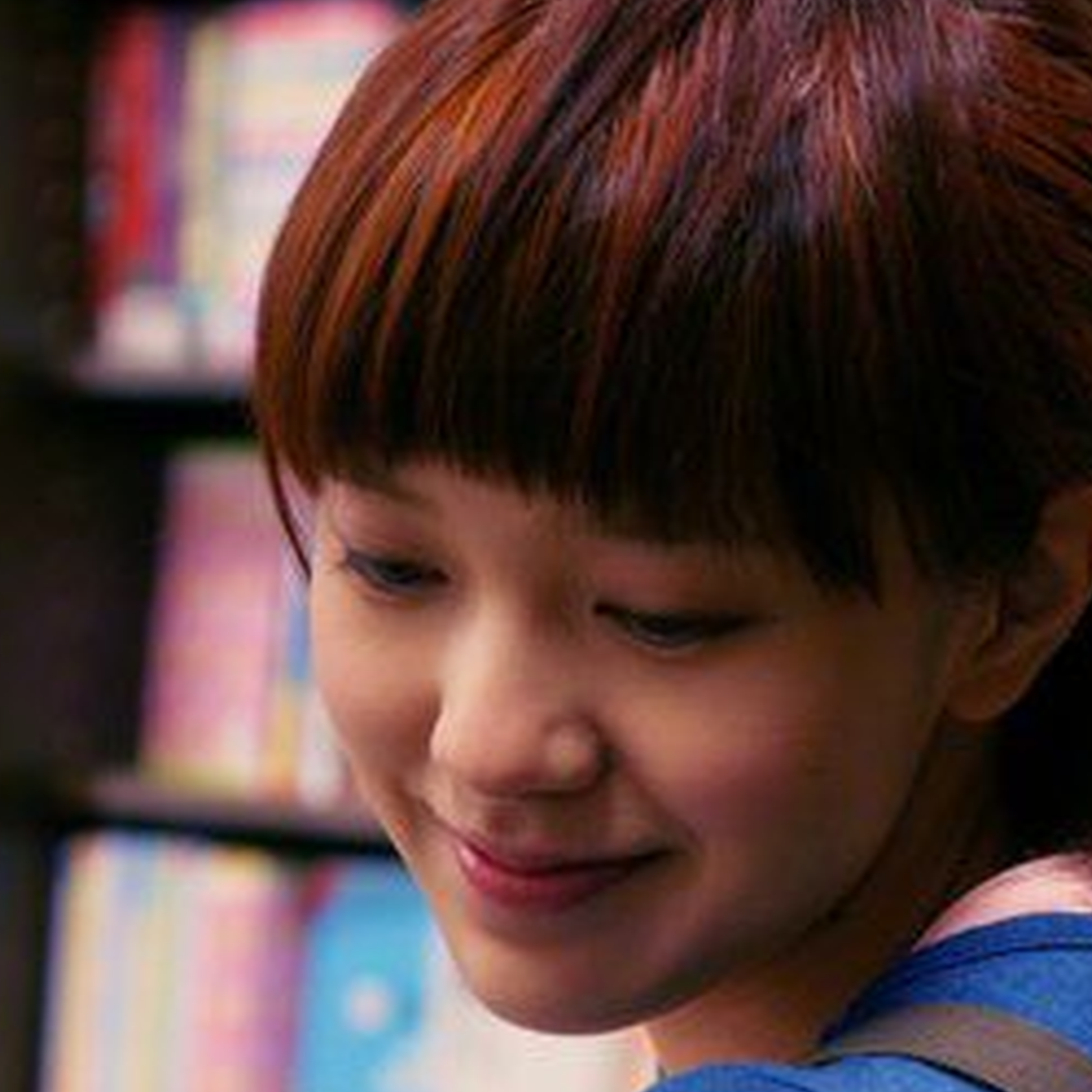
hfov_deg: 9.5
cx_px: 684
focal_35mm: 184
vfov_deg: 9.5
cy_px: 715
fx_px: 6567
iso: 500
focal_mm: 60
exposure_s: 1/100
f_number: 4.5
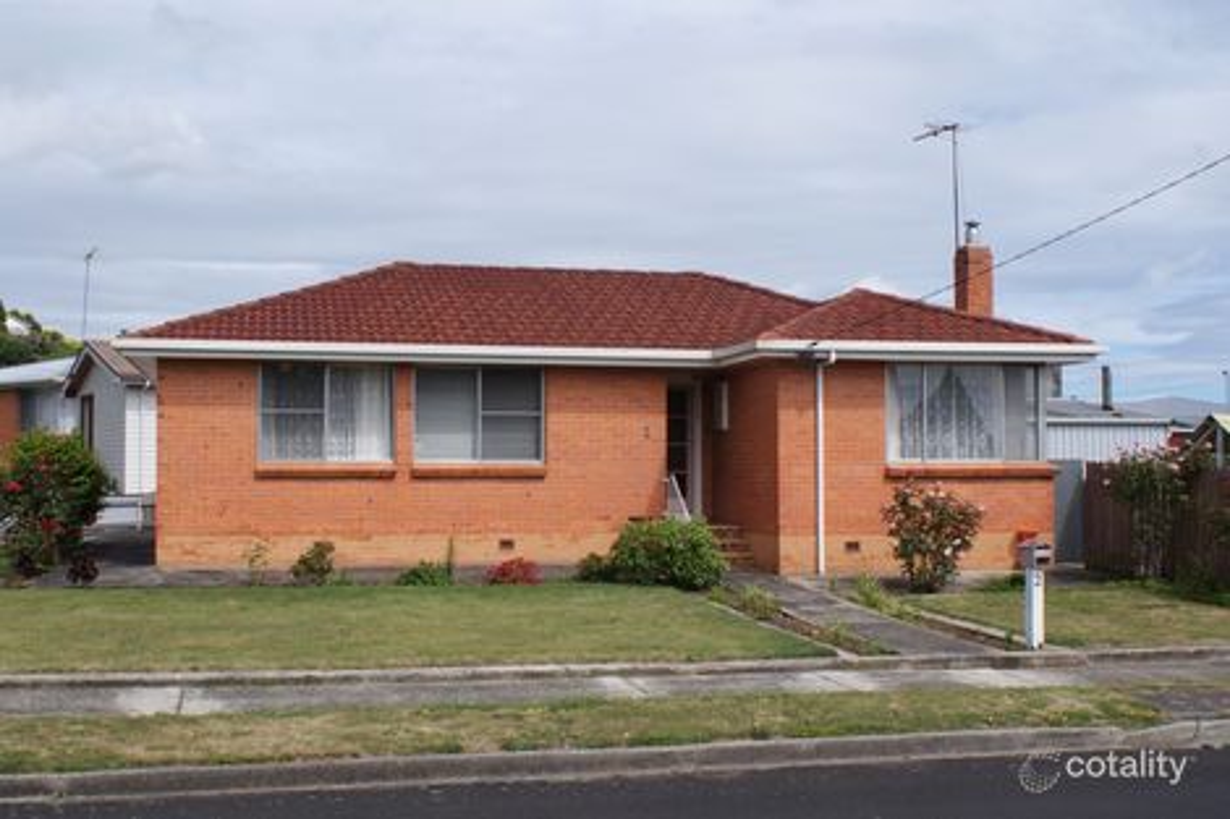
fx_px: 1434
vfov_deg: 31.9
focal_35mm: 42
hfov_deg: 46.4
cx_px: 615
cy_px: 410
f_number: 11
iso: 100
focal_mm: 28
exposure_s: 1/160
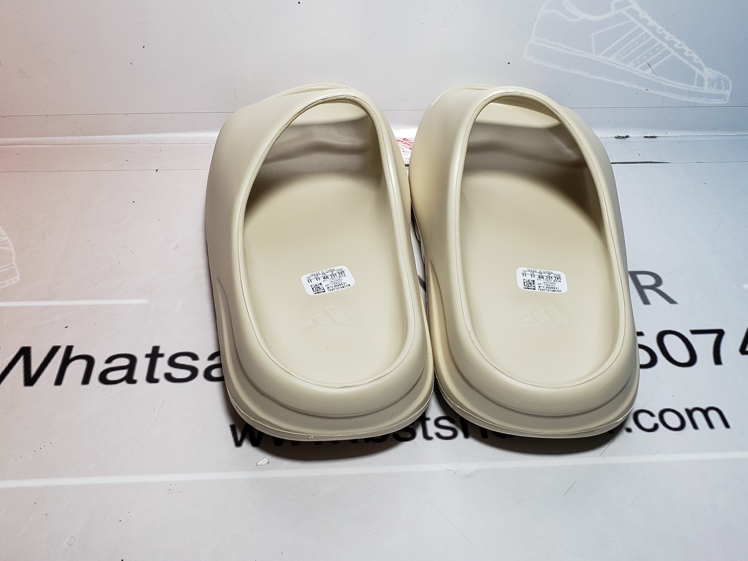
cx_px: 375
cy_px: 156
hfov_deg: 47.9
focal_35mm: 39
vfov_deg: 36.2
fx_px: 843
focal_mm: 4.3
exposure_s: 1/201
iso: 50
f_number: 2.4
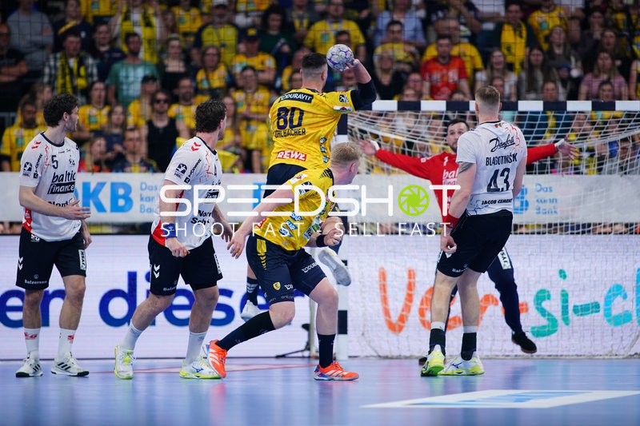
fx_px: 5332
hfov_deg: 6.9
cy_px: 213
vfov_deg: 4.6
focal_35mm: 300
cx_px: 320
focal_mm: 300
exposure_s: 1/1000
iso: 1250
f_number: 2.8
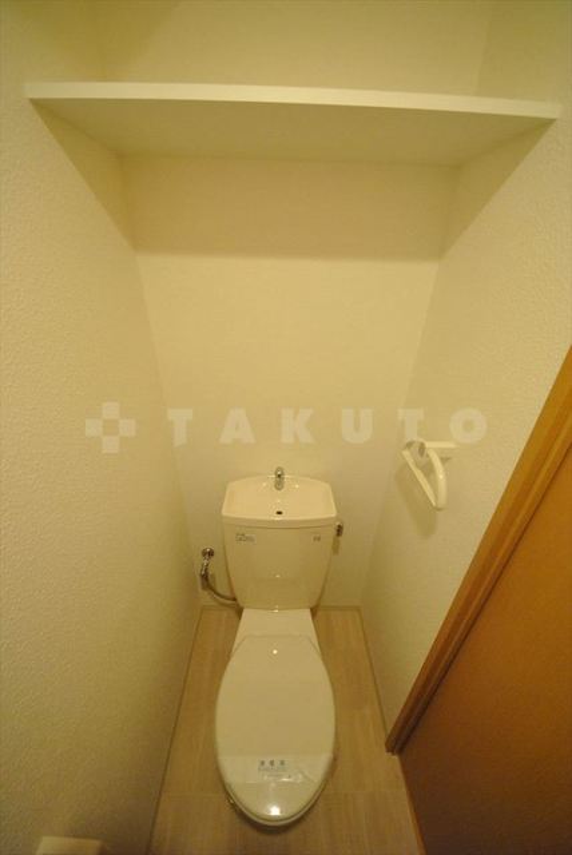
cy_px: 428
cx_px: 286
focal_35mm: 12
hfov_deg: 90.1
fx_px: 285
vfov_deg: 112.6
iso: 1250
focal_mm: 8
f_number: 4.5
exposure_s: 1/30
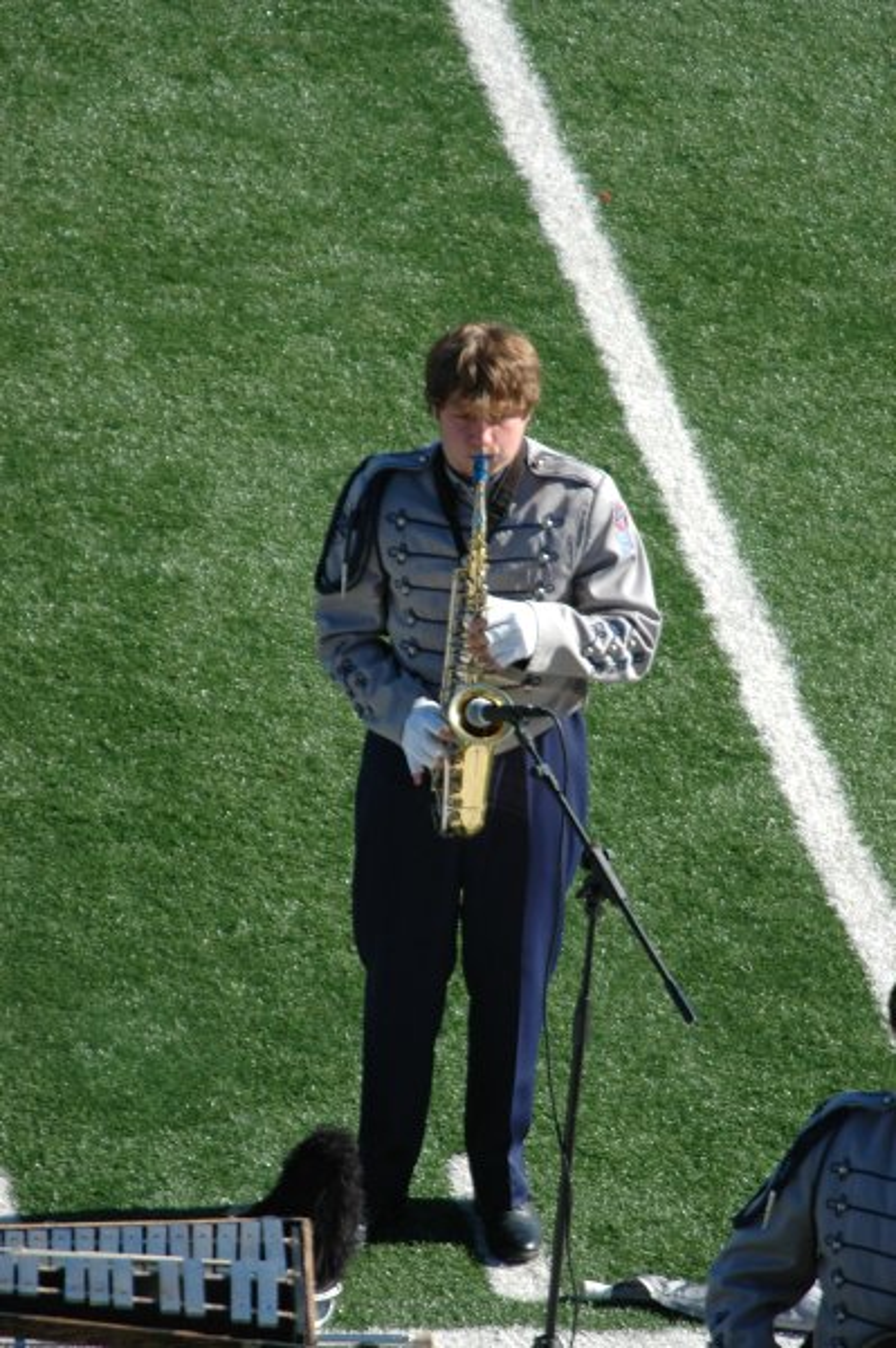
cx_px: 448
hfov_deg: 2.3
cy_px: 674
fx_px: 22437
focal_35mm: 600
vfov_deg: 3.4
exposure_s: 1/640
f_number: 5.6
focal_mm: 400
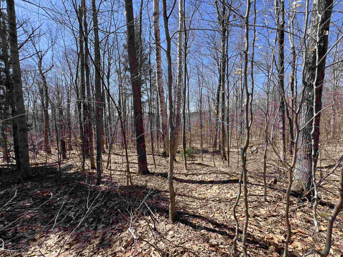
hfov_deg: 106.2
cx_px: 172
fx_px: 129
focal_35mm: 13
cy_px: 128
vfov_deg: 89.9
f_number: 1.8
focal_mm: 1.57
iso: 32
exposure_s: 1/713
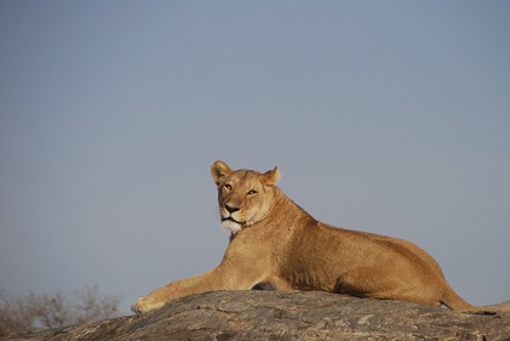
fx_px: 5045
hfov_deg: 5.8
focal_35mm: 356
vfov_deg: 3.9
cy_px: 171
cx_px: 302
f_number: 5.6
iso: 200
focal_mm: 200
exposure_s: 1/1000
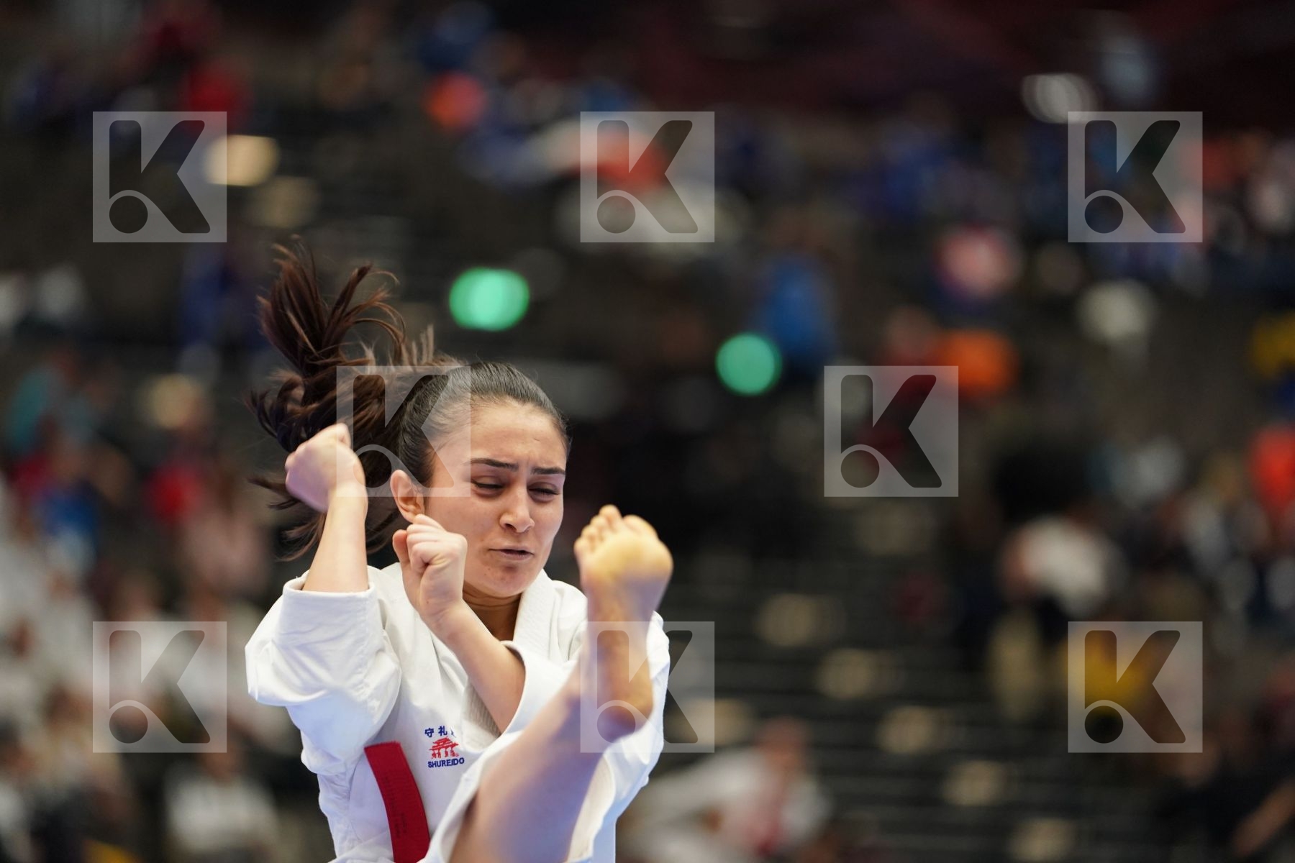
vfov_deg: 6.9
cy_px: 432
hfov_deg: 10.3
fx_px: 7194
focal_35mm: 200
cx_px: 648
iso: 2000
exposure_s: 1/500
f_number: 2.8
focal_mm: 200
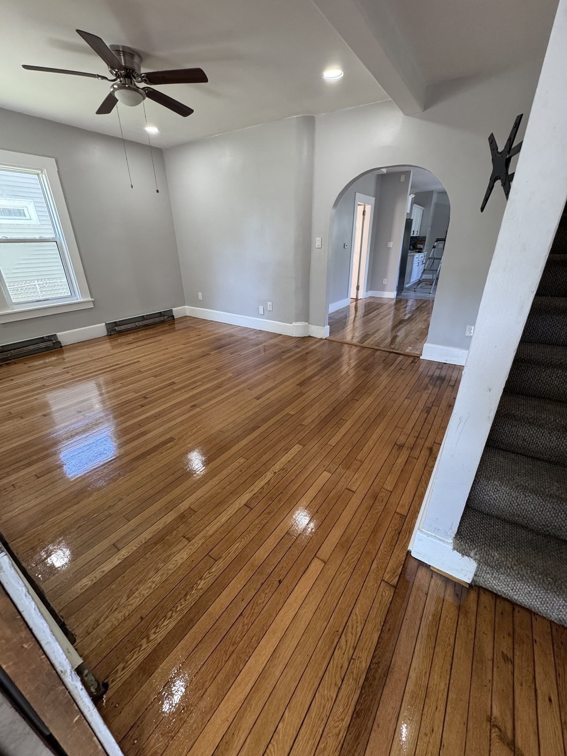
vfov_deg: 102.1
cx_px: 284
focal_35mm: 14
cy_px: 378
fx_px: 306
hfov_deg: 85.7
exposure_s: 1/120
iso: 250
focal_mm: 2.22
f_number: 2.2
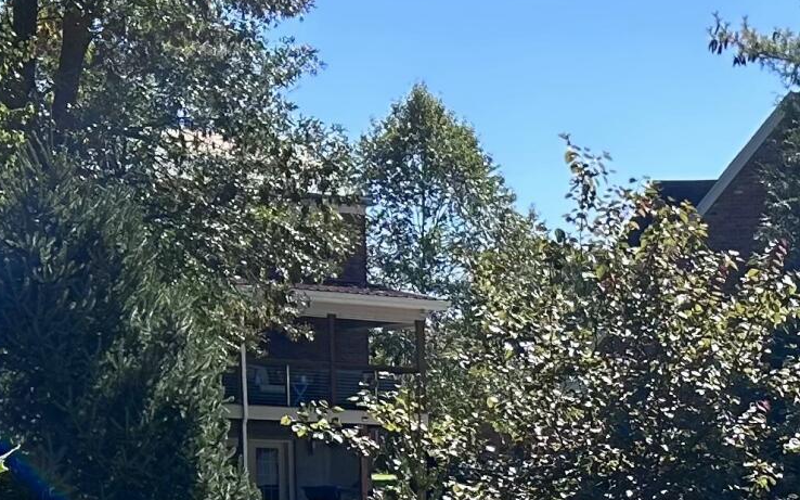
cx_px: 1092
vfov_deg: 11.1
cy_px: 826
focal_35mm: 112
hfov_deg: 17.3
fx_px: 2442
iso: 50
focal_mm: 5.7
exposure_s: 1/1698
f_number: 1.5
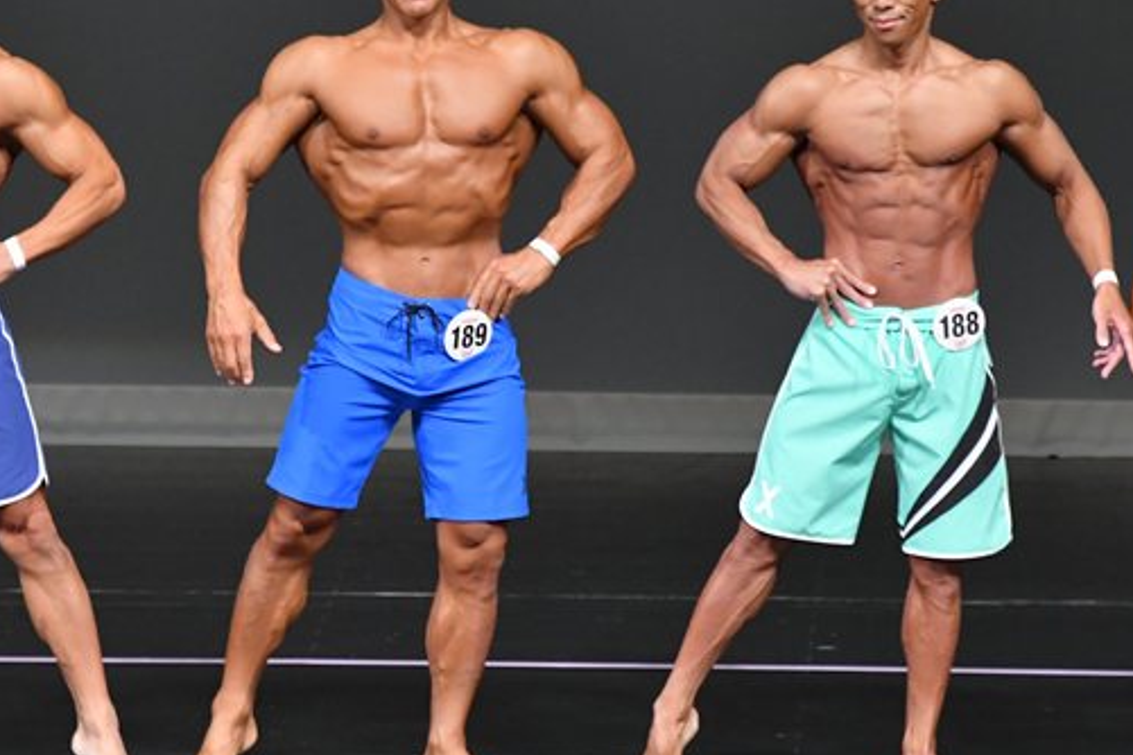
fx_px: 15326
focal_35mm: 487
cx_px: 401
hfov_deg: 4.2
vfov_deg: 2.8
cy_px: 312
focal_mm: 210
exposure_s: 1/400
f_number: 5.6
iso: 3600
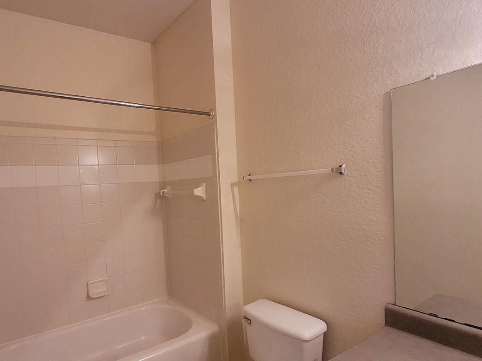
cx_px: 183
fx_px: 278
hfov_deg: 80.3
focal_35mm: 20
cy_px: 201
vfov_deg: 65.8
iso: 320
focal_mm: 1.74
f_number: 2.2
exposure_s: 1/60
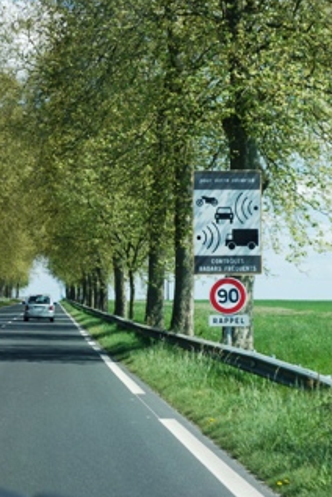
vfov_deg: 15.0
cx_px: 215
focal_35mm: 137
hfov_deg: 10.0
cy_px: 209
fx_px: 1891
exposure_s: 1/500
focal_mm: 35.96
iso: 125
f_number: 5.6
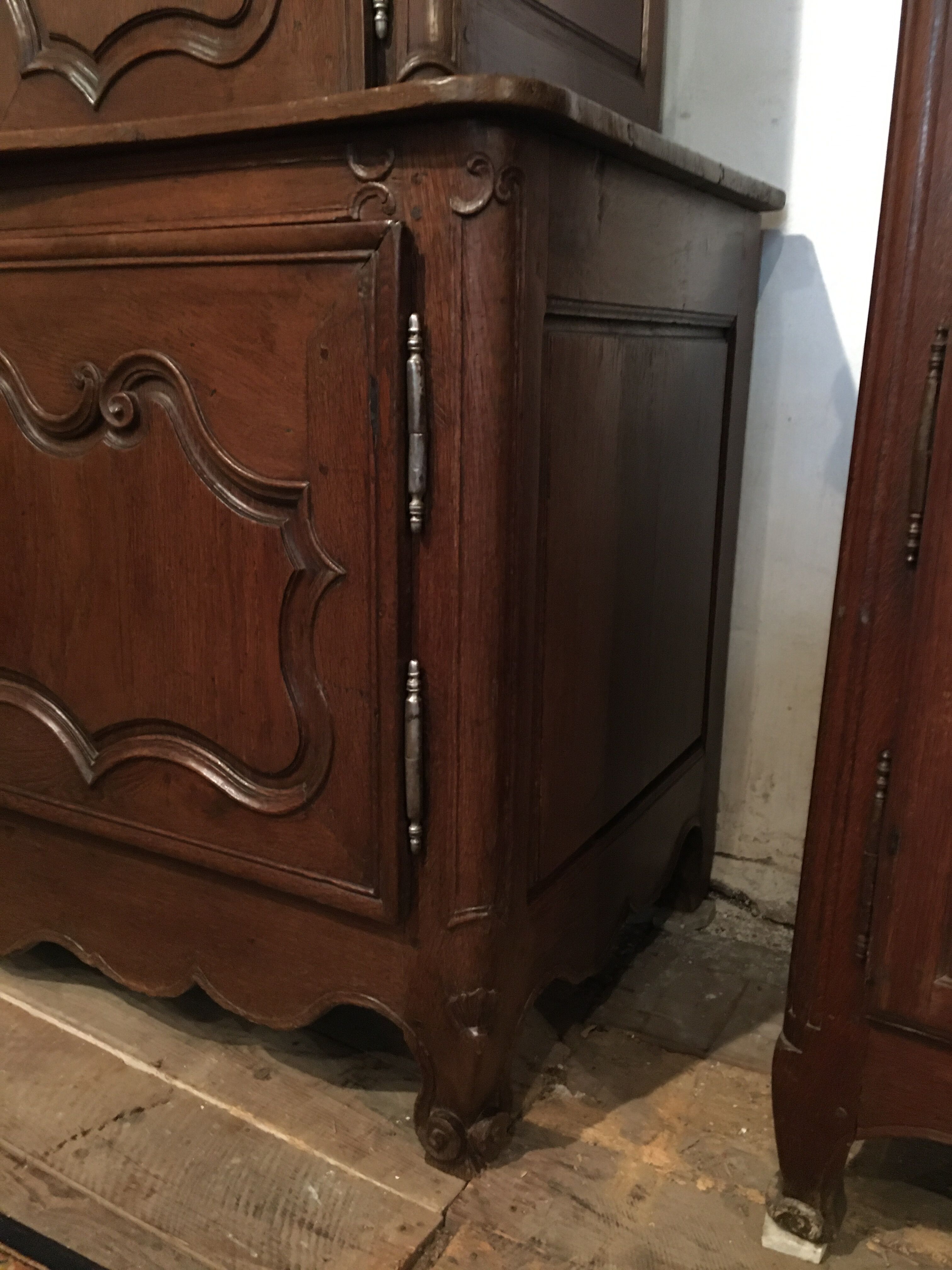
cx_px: 476
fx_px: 1063
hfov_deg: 48.2
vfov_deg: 61.7
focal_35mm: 29
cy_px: 635
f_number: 2.2
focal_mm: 4.15
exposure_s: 1/17
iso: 400
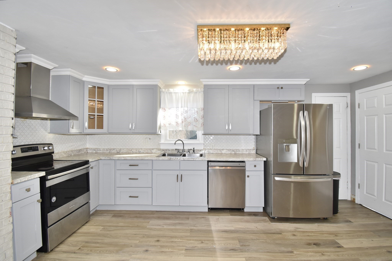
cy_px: 130
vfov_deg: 77.3
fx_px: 163
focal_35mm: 15
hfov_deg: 100.4
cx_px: 196
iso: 640
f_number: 5
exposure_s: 1/200
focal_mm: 10
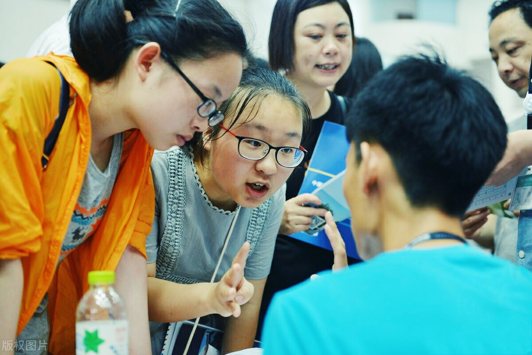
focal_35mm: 55
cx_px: 266
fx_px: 813
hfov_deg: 36.2
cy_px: 178
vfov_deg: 24.6
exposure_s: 1/200
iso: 640
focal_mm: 55
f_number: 2.8
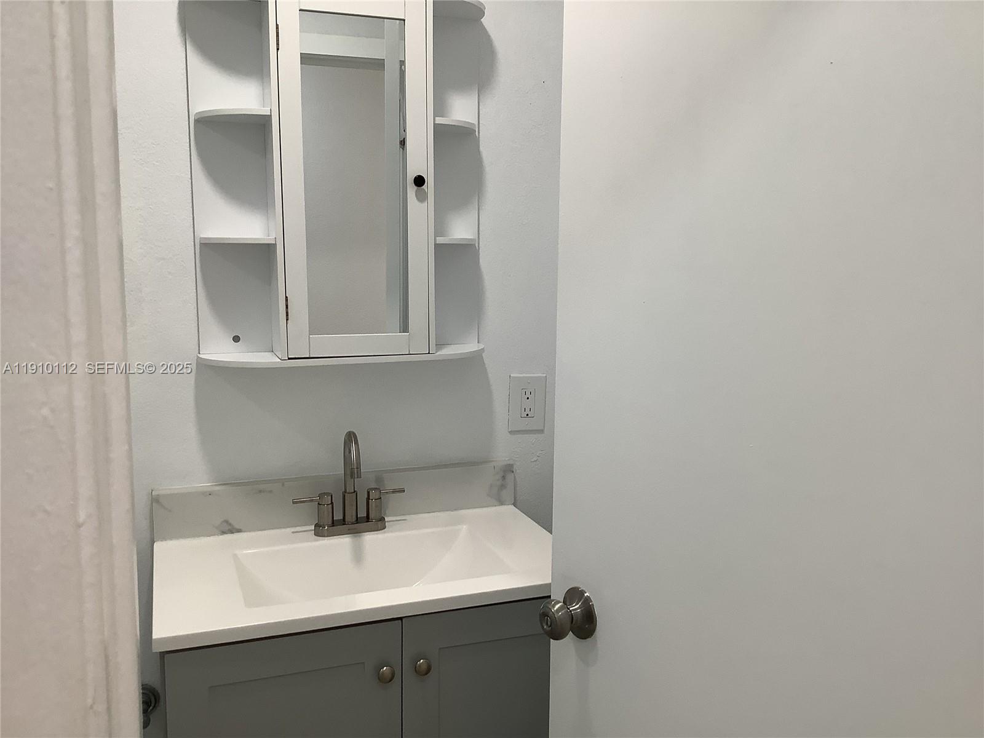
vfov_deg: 45.4
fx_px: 881
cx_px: 492
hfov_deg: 58.4
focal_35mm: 31
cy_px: 369
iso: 50
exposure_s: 1/60
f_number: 2.4
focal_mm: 3.3
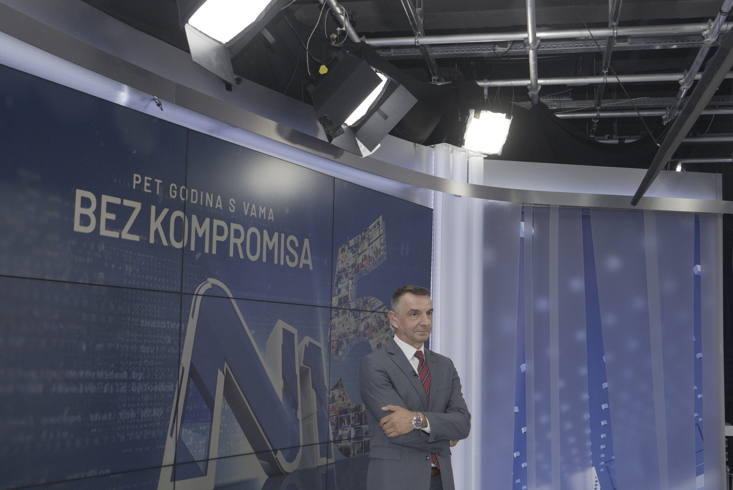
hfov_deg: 43.6
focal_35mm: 45
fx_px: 917
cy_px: 248
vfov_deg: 29.9
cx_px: 366
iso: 1000
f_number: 5.6
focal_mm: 28
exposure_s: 1/125
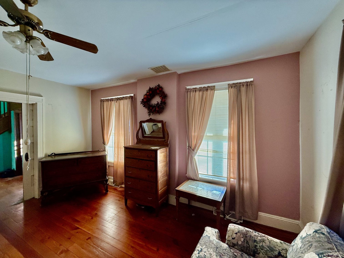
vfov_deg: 85.7
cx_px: 172
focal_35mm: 14
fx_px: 139
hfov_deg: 102.1
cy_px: 129
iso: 200
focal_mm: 2.22
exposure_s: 1/99
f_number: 2.2
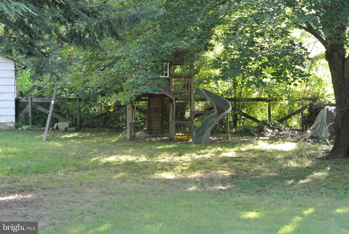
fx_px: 786
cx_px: 174
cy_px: 117
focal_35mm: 81
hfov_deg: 25.0
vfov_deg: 16.9
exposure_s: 1/60
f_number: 5.6
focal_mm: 30
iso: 560
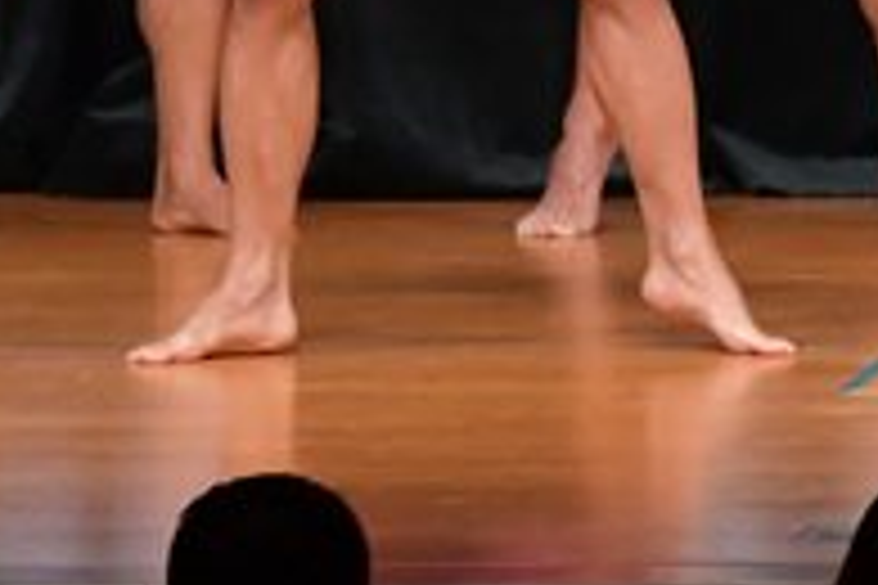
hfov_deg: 2.6
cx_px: 1272
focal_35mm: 801
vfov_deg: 1.7
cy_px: -378
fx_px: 19534
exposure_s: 1/400
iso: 5000
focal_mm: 135
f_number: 5.6
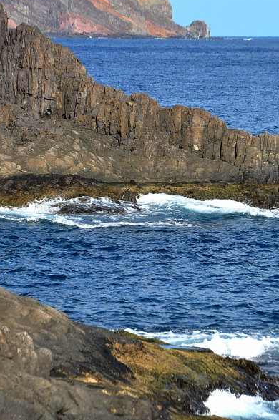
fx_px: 3752
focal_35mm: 322
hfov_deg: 4.3
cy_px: 213
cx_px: 153
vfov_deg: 6.4
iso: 400
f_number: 8
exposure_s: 1/1000
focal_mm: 105
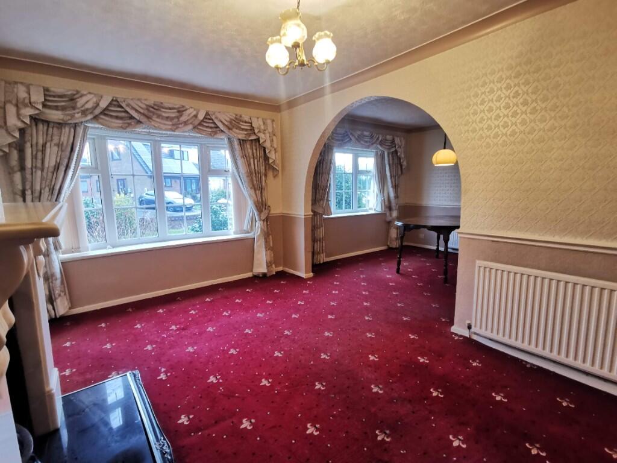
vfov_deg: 78.1
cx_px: 308
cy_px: 232
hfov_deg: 94.5
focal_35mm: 16
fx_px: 285
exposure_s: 1/50
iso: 320
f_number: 2.2
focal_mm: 2.26
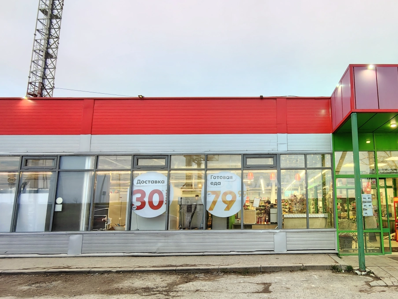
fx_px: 207
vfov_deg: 70.8
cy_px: 180
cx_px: 269
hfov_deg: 84.4
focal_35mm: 18
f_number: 2.2
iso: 125
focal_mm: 1.95
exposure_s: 1/100
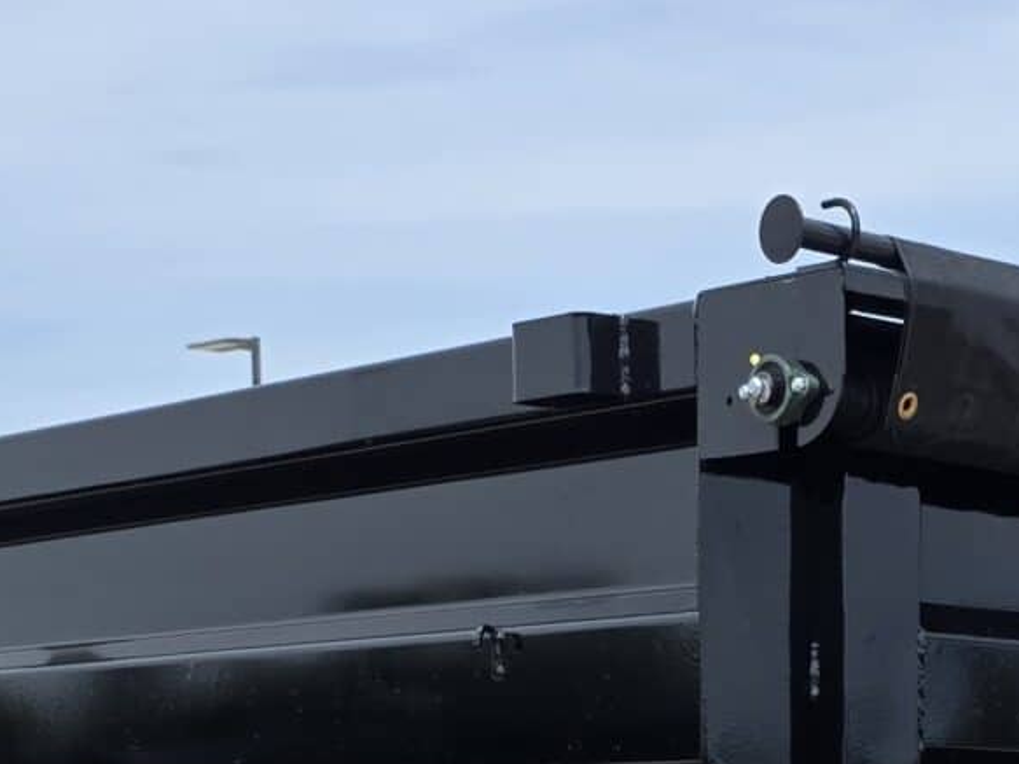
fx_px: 2973
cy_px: 1087
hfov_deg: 19.0
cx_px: 974
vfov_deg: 13.9
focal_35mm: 101
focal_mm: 6.3
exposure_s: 1/5958
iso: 80
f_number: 1.7
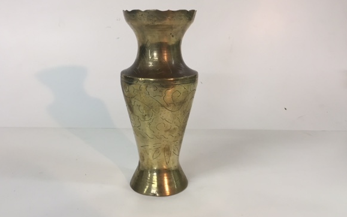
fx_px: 322
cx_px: 162
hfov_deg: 56.7
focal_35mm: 34
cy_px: 98
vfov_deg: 37.3
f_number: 2.2
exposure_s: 1/33
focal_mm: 4.15
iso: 32
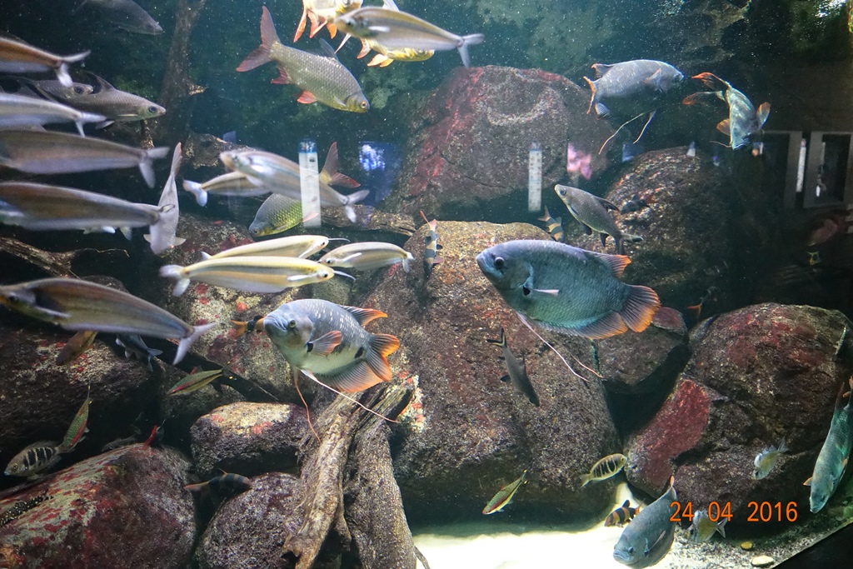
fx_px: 569
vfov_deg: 53.1
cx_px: 426
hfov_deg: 73.7
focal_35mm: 24
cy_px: 284
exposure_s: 1/200
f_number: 1.8
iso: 4000
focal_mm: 8.8
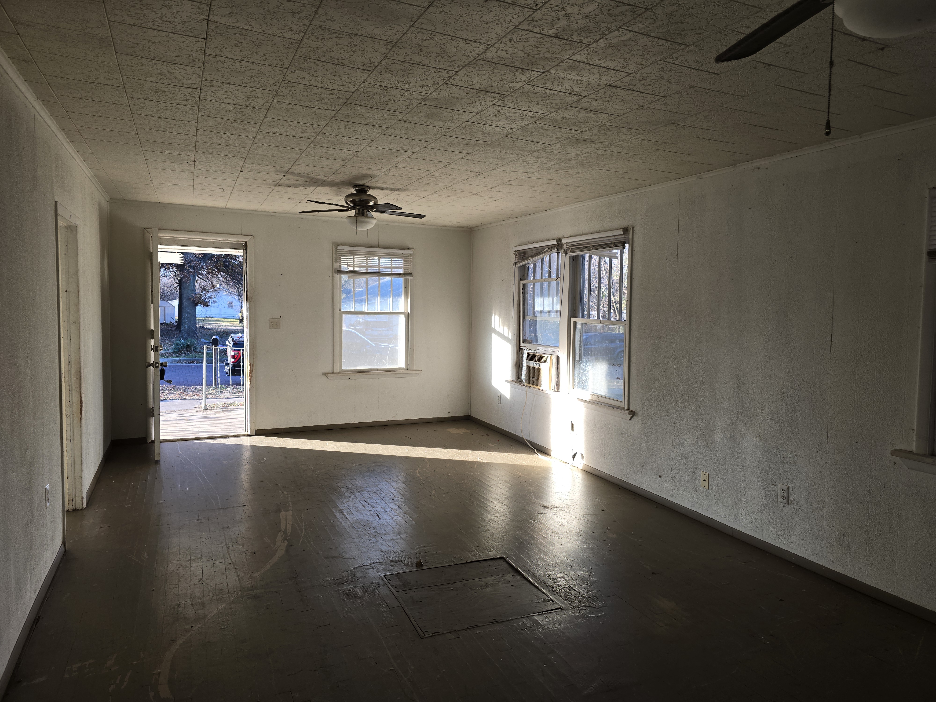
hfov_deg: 73.9
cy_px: 351
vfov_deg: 58.9
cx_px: 468
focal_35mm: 23
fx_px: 622
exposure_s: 1/60
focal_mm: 6.3
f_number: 1.7
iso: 20
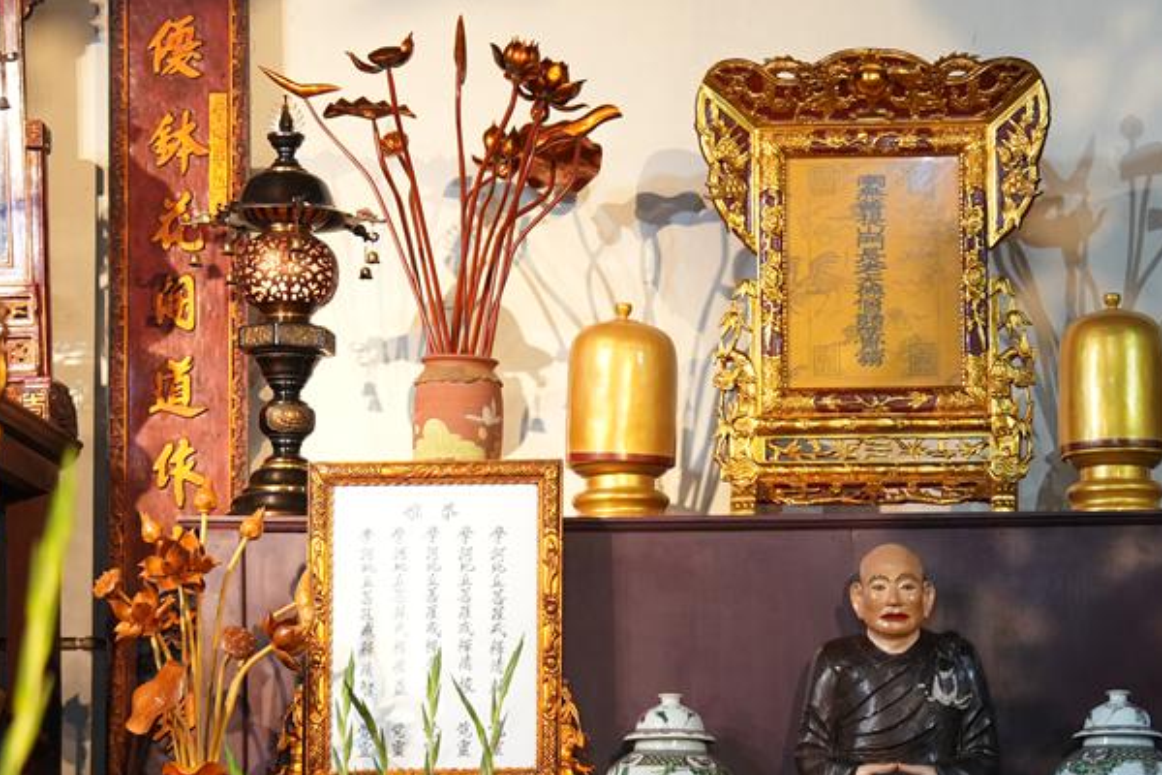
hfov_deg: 15.9
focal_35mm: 128
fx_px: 4131
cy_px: 698
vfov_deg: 10.7
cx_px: 891
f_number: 2.8
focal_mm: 64
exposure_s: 1/50
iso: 2000
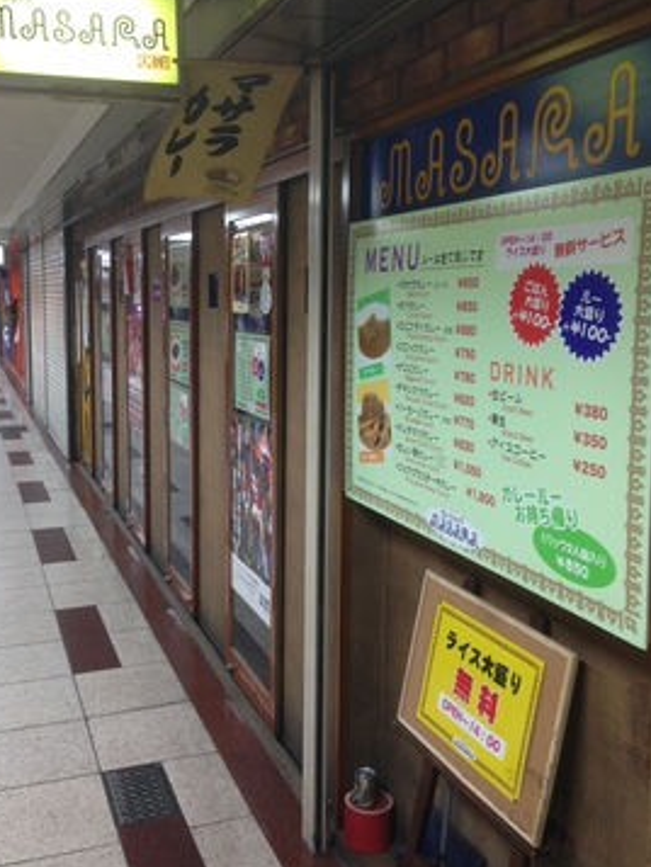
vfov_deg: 50.0
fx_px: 927
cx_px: 291
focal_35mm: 37
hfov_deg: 38.6
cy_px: 391
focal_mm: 4.12
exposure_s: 1/30
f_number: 2.4
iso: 50
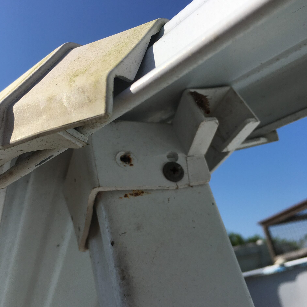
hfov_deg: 47.2
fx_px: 351
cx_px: 151
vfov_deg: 47.2
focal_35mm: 35
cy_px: 157
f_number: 2.2
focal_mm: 4.15
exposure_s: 1/2481
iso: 25
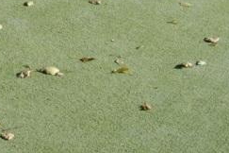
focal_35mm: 177
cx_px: -220
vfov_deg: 7.6
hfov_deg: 10.7
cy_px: -84
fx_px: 1126
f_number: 10
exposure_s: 1/400
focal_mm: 28
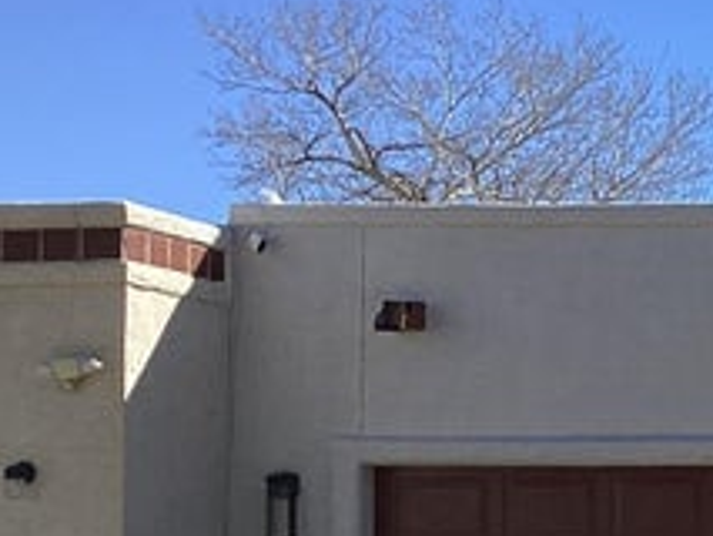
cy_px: 496
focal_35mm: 124
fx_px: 2556
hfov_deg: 14.0
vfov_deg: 11.9
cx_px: 1314
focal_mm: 3.3
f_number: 2.4
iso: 25
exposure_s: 1/1359
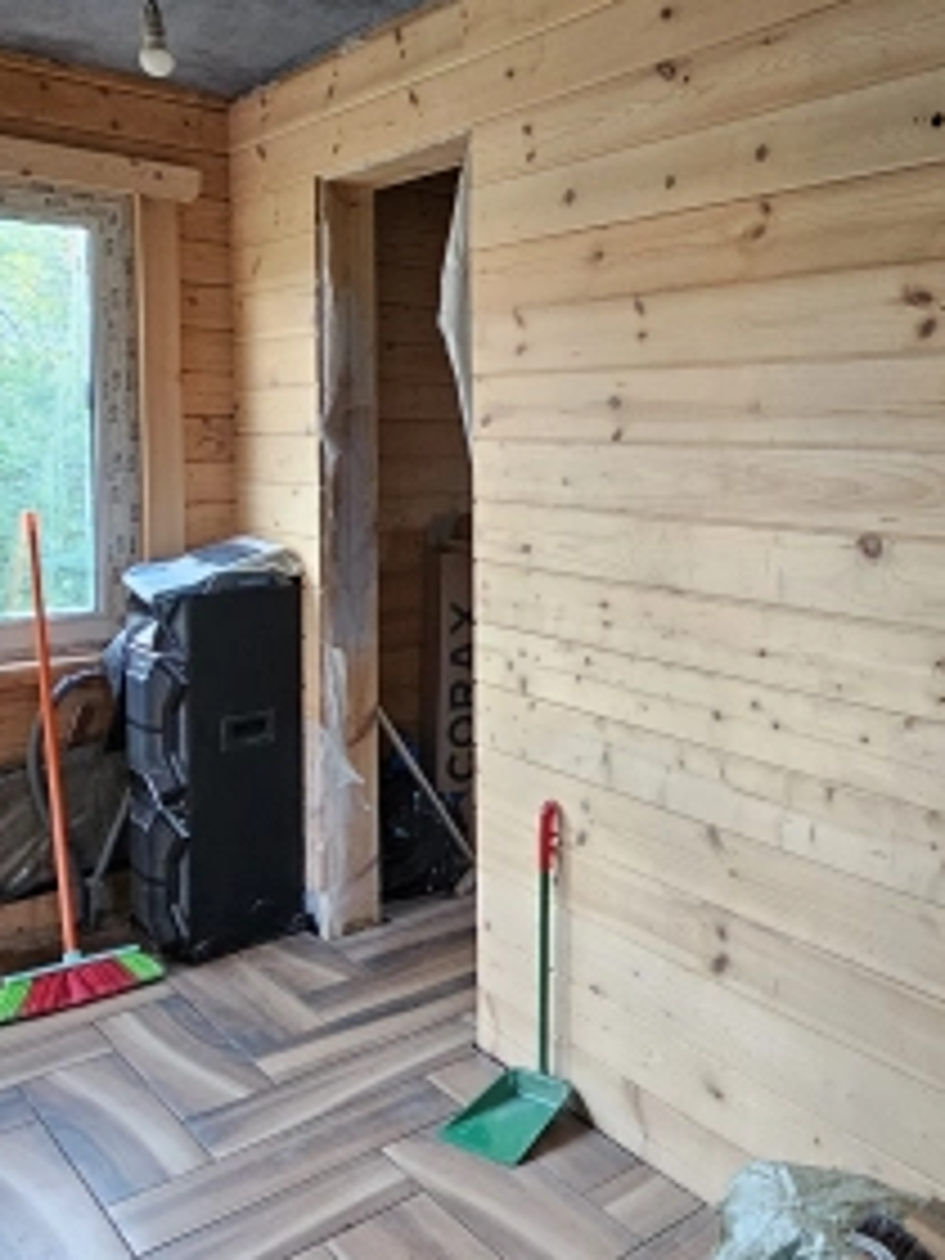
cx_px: 850
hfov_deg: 44.0
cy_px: 486
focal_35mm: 29
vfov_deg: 61.0
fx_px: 1056
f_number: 2.2
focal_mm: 2.2
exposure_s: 1/50
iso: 250
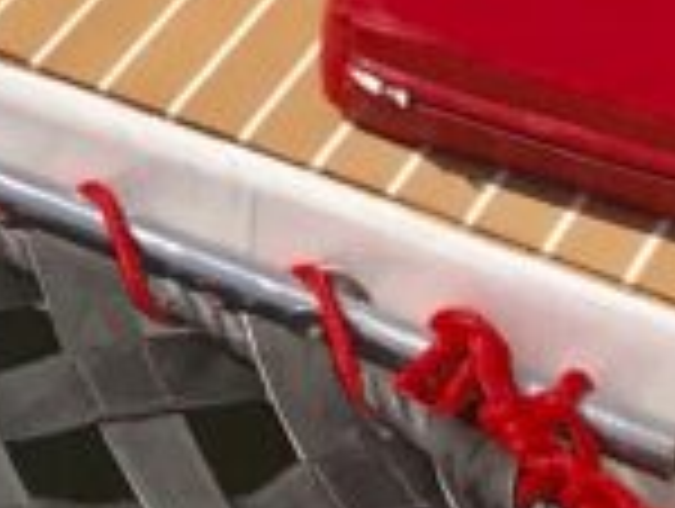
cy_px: -1164
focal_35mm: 191
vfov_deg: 6.8
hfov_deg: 9.3
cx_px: -932
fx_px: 3730
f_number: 1.8
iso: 20
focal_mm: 3.99
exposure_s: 1/3300
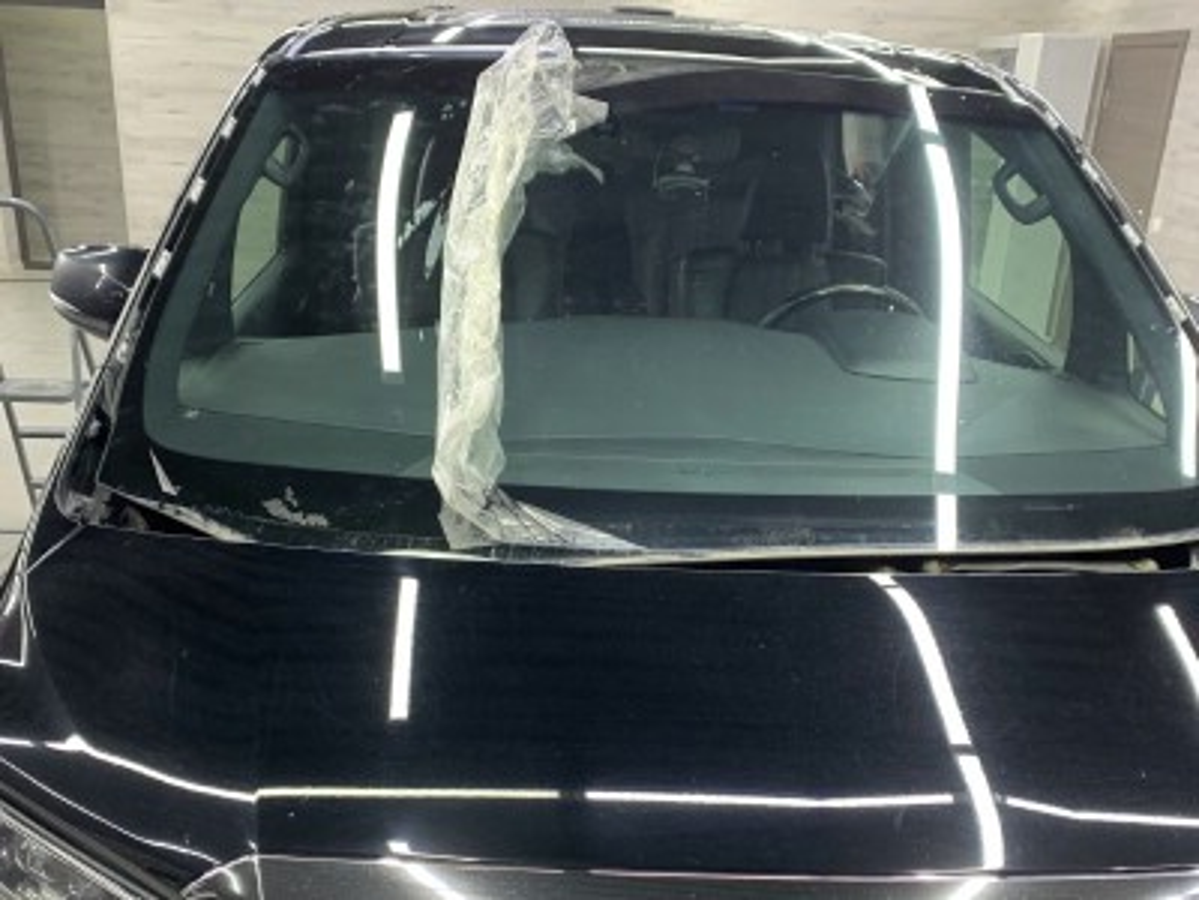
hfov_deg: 67.3
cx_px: 600
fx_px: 901
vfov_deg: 53.1
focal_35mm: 26
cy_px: 450
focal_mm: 4.25
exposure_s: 1/50
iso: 100
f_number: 1.8
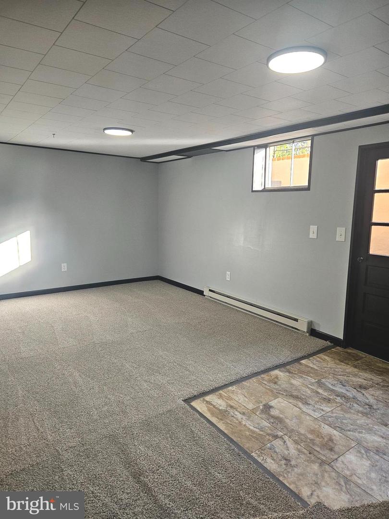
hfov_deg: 58.9
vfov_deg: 73.9
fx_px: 345
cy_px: 260
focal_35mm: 23
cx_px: 194
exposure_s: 1/120
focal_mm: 5.4
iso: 100
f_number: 1.8
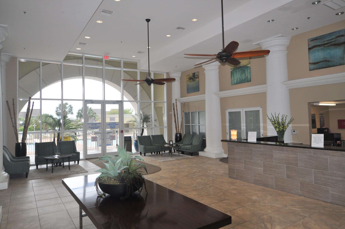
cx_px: 172
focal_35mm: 24
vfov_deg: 53.0
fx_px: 230
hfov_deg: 73.8
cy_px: 114
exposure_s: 1/125
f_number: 4
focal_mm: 16
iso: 560
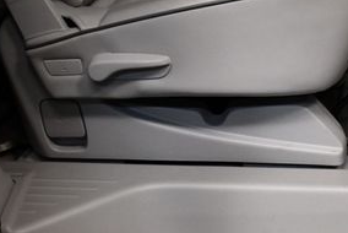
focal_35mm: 81
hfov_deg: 24.3
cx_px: 316
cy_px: 212
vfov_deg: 16.7
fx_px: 784
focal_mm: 18
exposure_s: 1/125
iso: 1100
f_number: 3.5
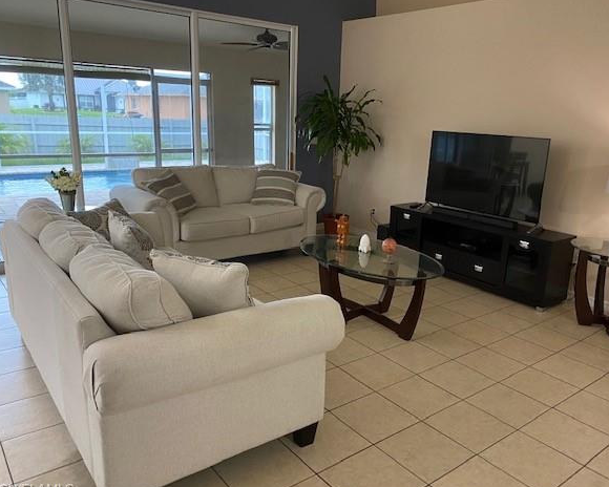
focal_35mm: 28
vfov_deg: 51.5
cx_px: 333
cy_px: 248
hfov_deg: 62.1
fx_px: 505
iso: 500
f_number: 1.8
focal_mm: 4.25
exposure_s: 1/40
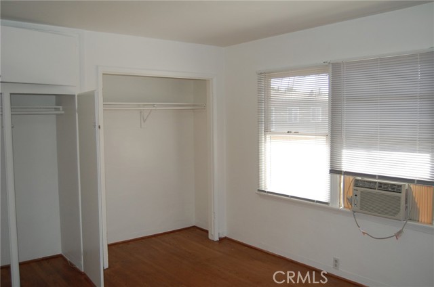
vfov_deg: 39.8
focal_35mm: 33
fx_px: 397
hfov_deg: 57.3
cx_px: 217
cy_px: 144
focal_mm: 22
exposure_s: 1/400
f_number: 3.8
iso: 400
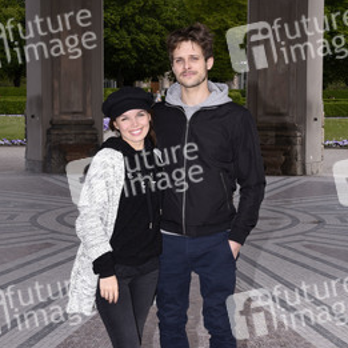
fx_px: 591
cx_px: 173
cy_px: 241
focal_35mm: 52
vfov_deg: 32.4
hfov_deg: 32.8
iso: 250
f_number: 11
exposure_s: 1/160
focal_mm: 40
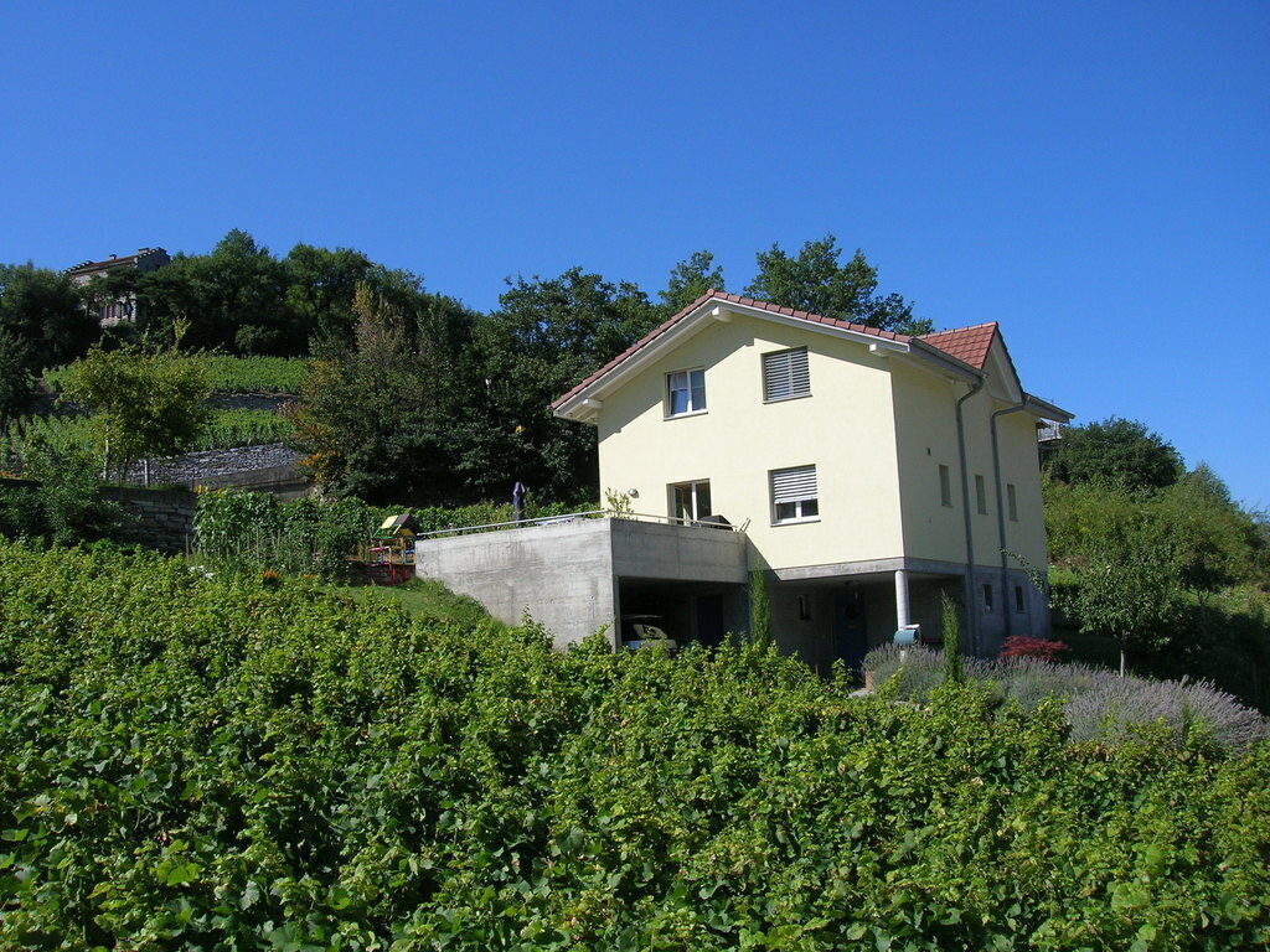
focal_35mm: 34
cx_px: 635
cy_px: 476
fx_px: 1247
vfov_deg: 41.8
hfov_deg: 54.0
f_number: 4.9
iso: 50
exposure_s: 1/463
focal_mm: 5.7
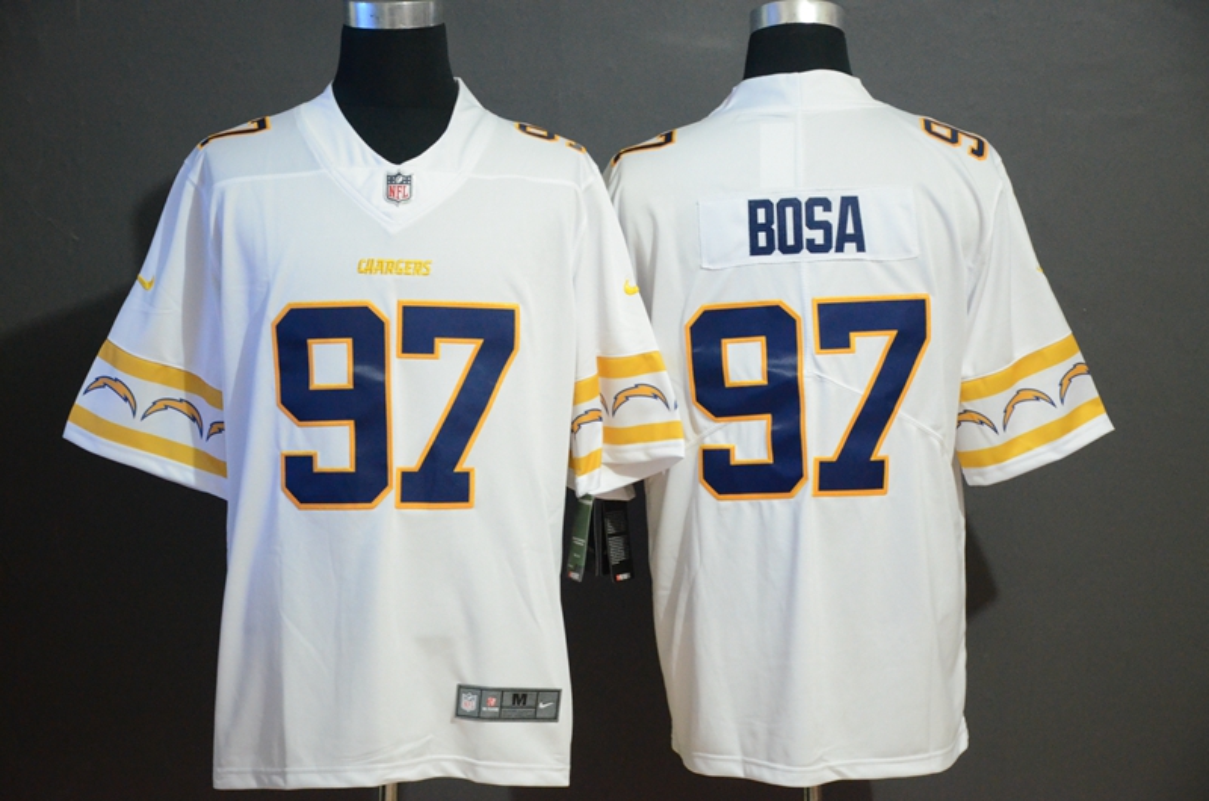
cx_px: 604
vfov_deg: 15.1
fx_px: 3016
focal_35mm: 90
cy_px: 400
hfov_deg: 22.7
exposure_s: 1/25
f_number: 5
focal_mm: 60
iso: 4000
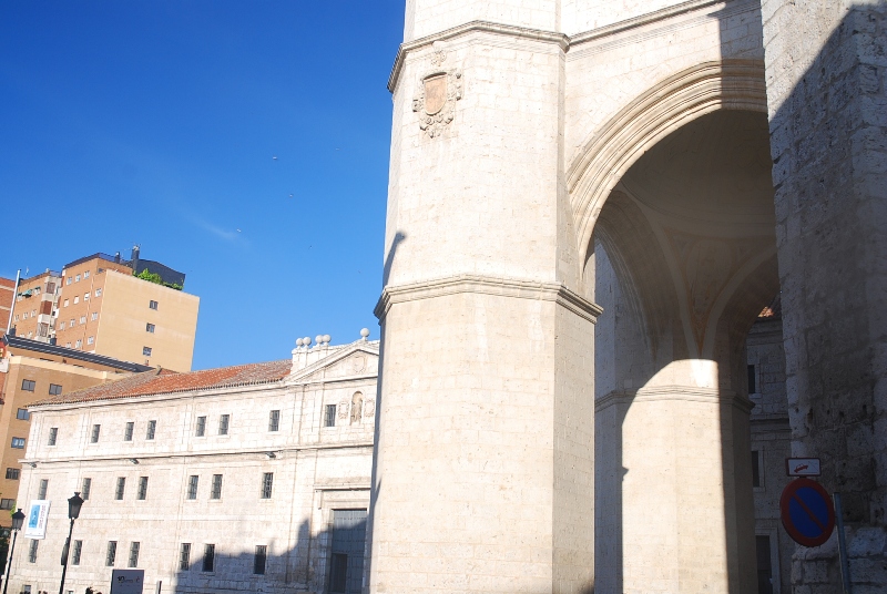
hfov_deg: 47.9
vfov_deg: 33.1
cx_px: 444
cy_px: 297
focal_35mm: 40
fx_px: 999
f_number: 7.1
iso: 100
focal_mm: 27
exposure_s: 1/60
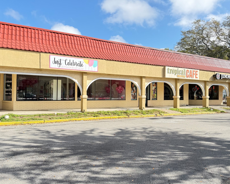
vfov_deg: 54.9
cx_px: 107
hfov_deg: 66.0
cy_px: 93
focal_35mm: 26
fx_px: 177
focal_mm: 6.76
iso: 100
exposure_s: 1/1292
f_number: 1.78
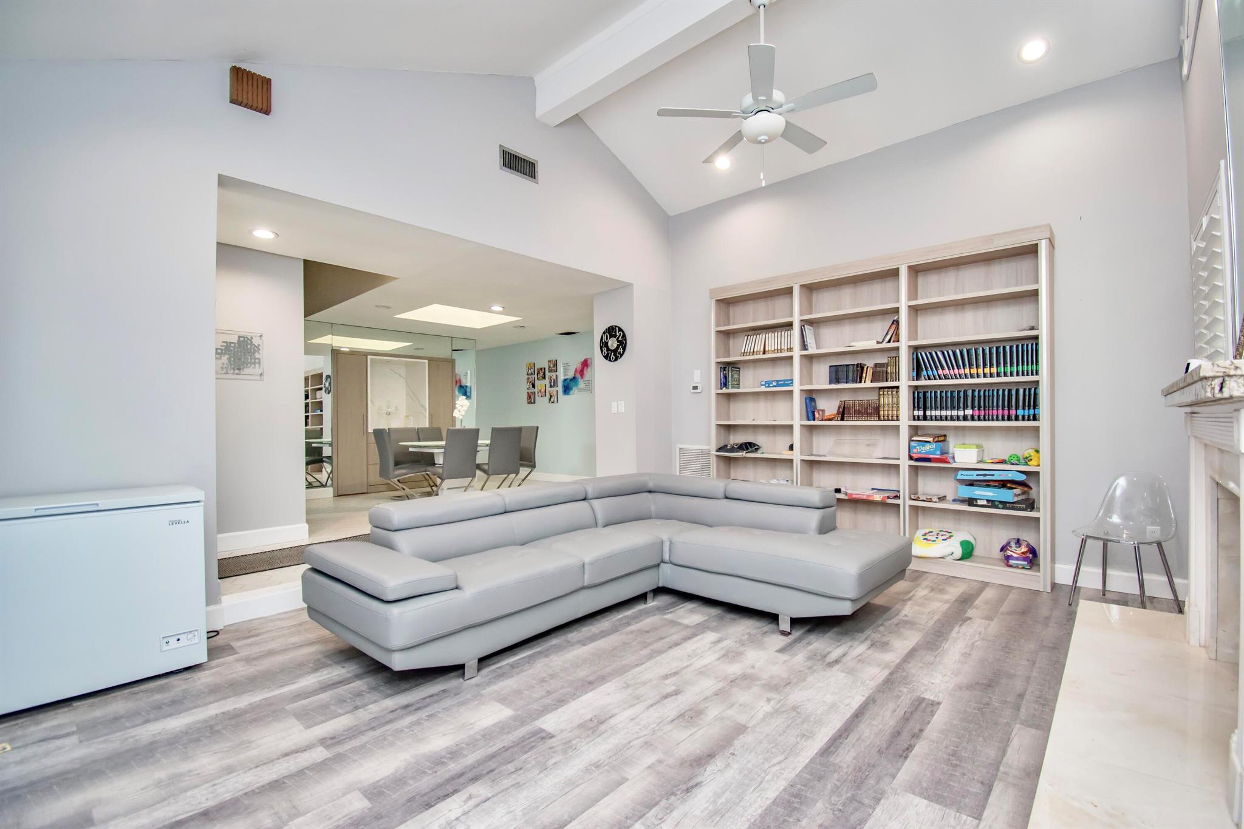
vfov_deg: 77.3
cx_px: 622
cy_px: 414
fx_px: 518
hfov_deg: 100.4
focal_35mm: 15
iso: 800
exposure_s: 1/100
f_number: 5
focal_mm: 10
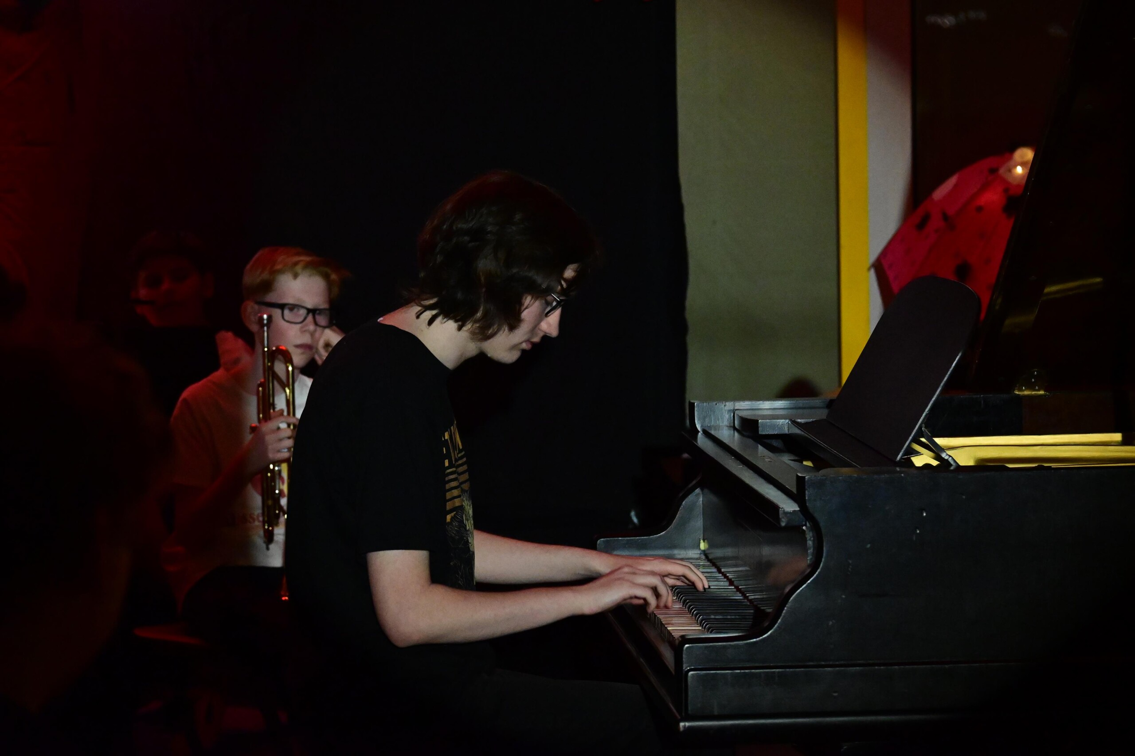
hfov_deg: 16.1
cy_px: 378
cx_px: 568
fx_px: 4019
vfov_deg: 10.8
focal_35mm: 128
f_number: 5
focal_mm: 85
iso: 6400
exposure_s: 1/30
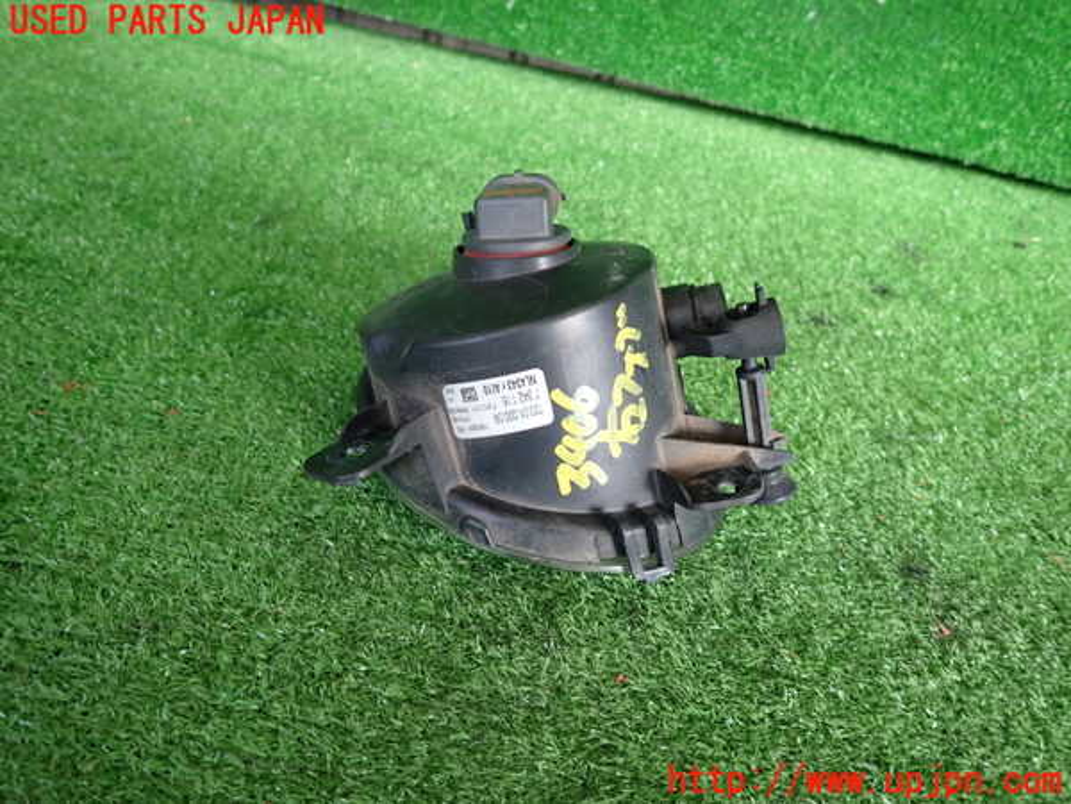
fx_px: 773
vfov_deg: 54.9
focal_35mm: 25
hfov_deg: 69.4
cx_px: 536
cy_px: 402
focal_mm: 4.5
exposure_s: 1/80
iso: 200
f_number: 2
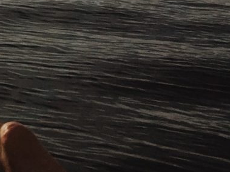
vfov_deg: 9.8
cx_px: -336
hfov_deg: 11.1
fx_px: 976
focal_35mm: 147
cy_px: -87
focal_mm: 4.15
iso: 32
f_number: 2.2
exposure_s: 1/4950
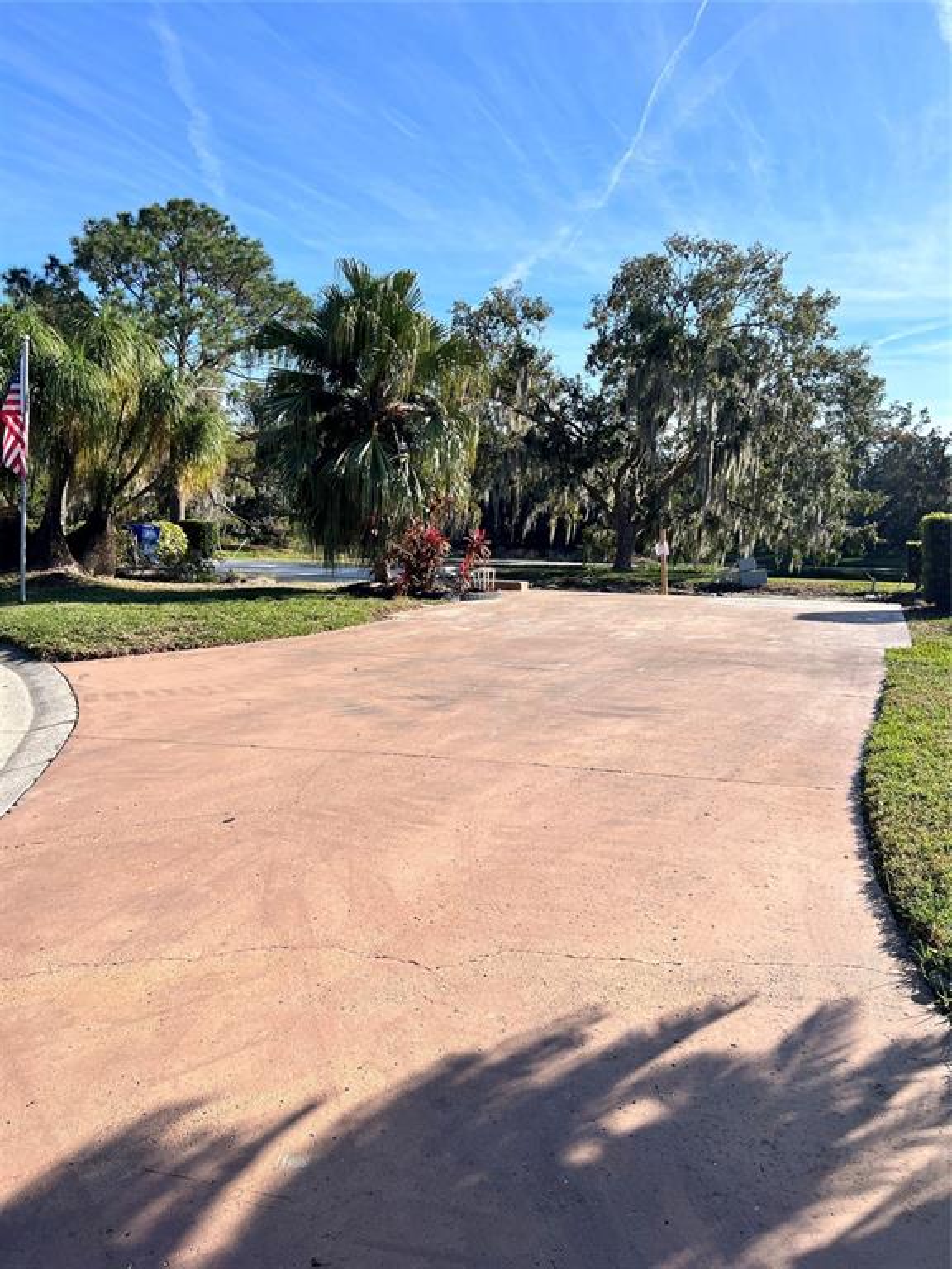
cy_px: 634
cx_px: 476
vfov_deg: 67.3
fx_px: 953
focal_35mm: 26
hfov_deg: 53.1
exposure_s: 1/3571
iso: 50
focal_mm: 5.7
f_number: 1.5
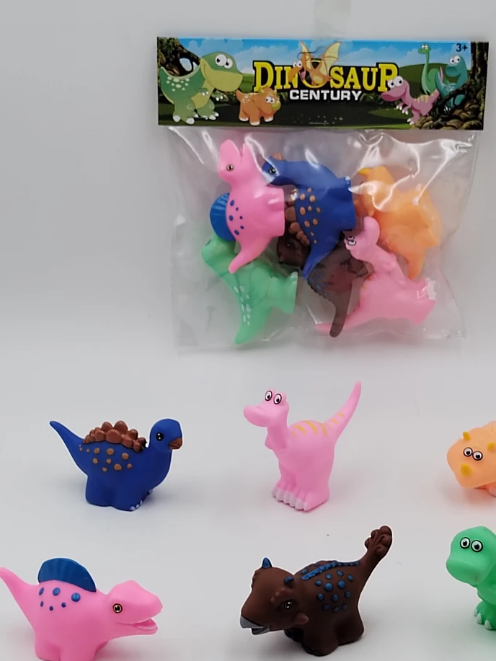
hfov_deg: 23.3
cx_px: 278
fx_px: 1203
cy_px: 350
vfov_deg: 30.7
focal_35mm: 63
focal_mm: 4.75
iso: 127
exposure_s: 1/100
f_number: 1.8
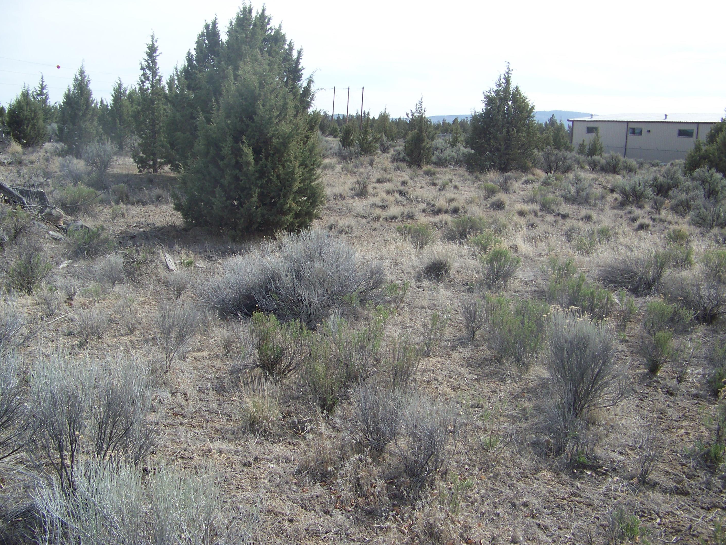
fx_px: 797
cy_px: 261
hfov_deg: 49.0
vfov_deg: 37.7
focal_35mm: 38
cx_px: 364
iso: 64
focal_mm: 5.85
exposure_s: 1/640
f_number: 2.8
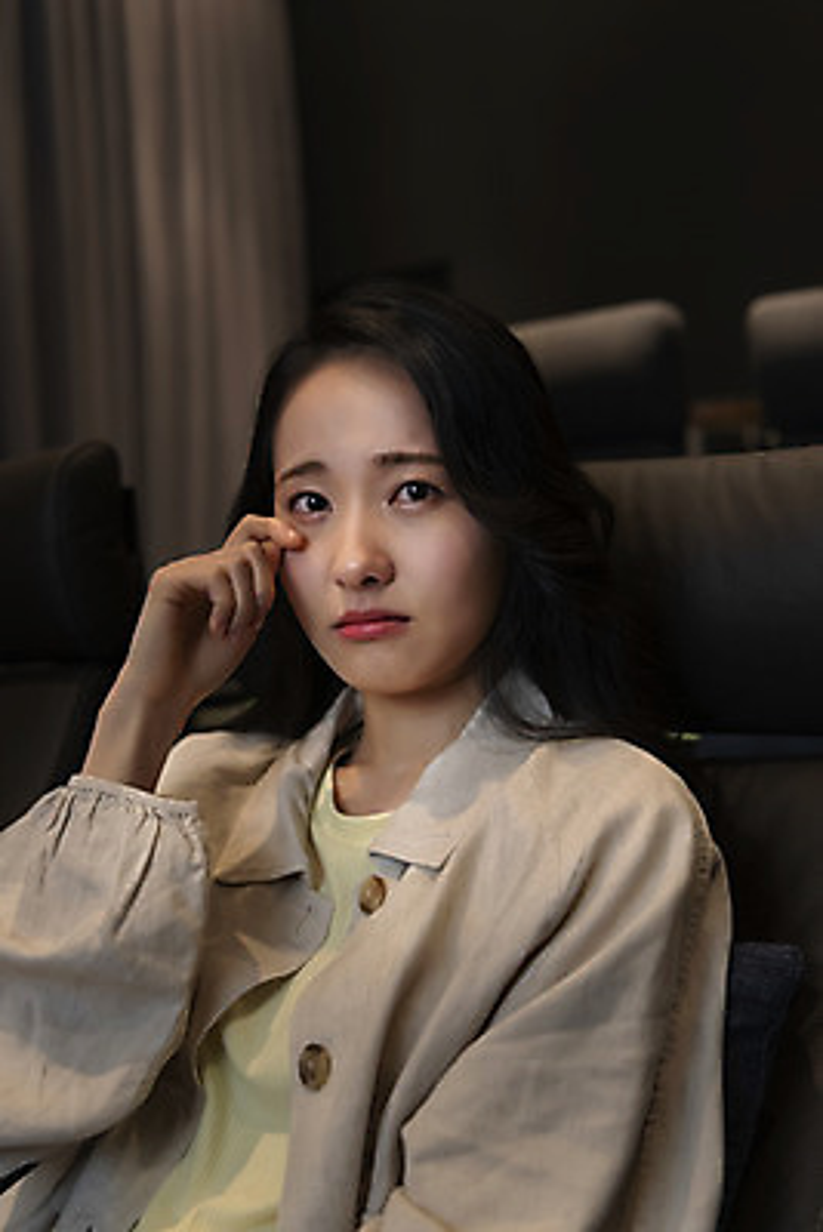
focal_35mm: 38
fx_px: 1302
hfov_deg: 35.1
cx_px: 412
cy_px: 616
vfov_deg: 50.7
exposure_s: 1/100
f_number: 2.8
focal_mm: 38
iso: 1250
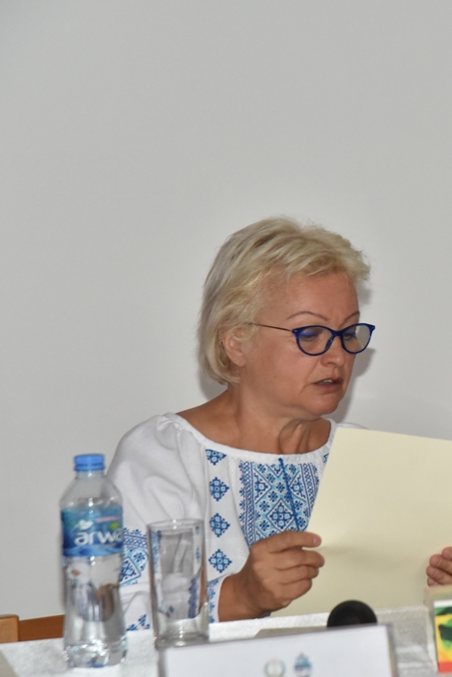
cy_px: 338
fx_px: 3407
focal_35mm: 181
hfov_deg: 7.6
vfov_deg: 11.4
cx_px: 470
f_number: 6.3
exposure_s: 1/200
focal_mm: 120
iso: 2500
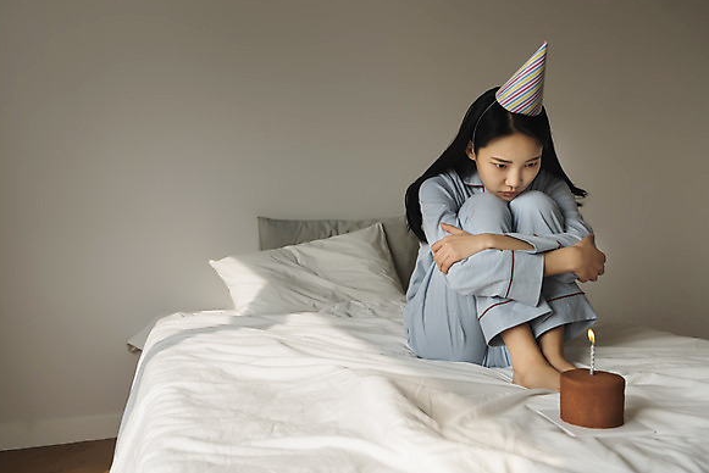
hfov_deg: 57.2
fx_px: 650
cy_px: 238
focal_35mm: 33
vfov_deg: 40.0
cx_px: 353
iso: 400
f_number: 5
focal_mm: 32
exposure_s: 1/640
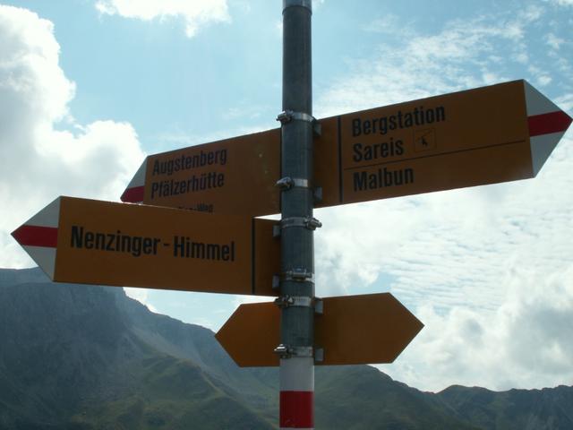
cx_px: 286
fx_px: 646
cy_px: 215
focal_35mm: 39
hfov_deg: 47.9
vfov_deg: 36.8
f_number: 8
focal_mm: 6.39
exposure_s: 1/320
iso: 50
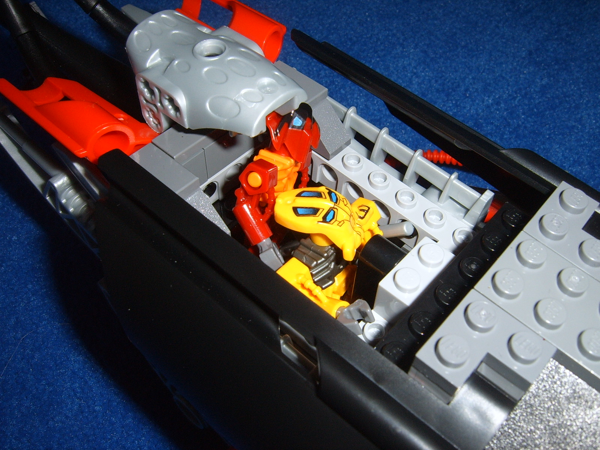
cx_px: 300
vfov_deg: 40.7
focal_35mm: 35
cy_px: 225
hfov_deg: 52.6
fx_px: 607
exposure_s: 1/30
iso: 69
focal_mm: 5.8
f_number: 5.8
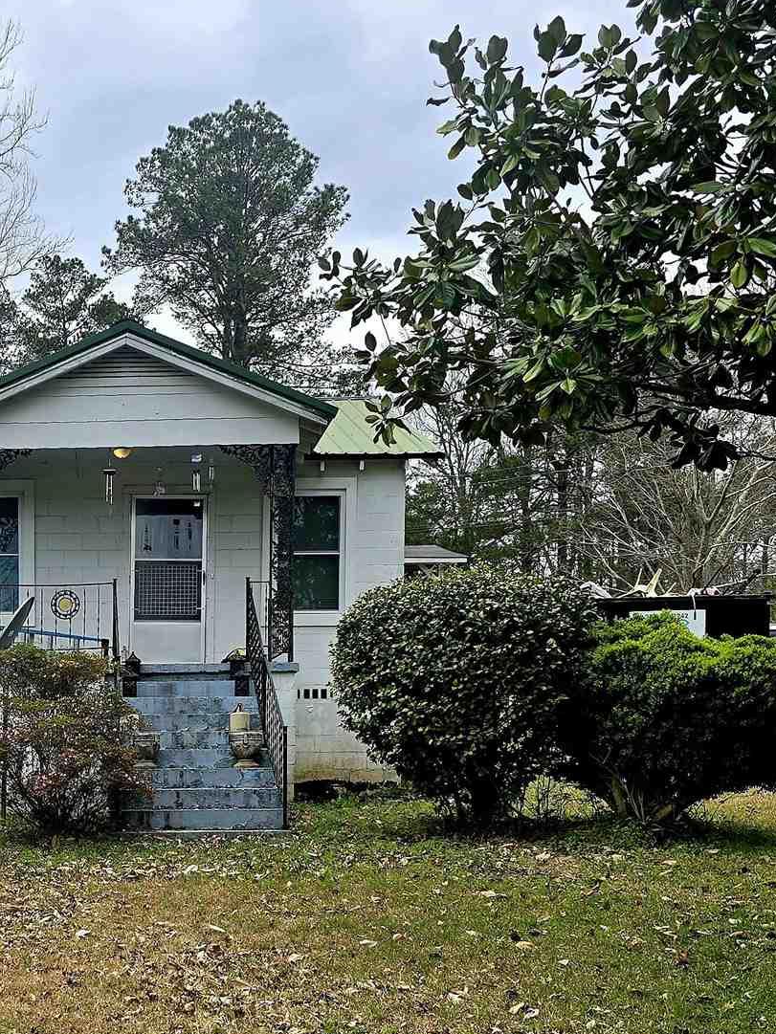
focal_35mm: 49
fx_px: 1464
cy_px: 819
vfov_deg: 37.6
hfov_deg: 28.2
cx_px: 30
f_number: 1.7
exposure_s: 1/625
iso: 12
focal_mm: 6.3
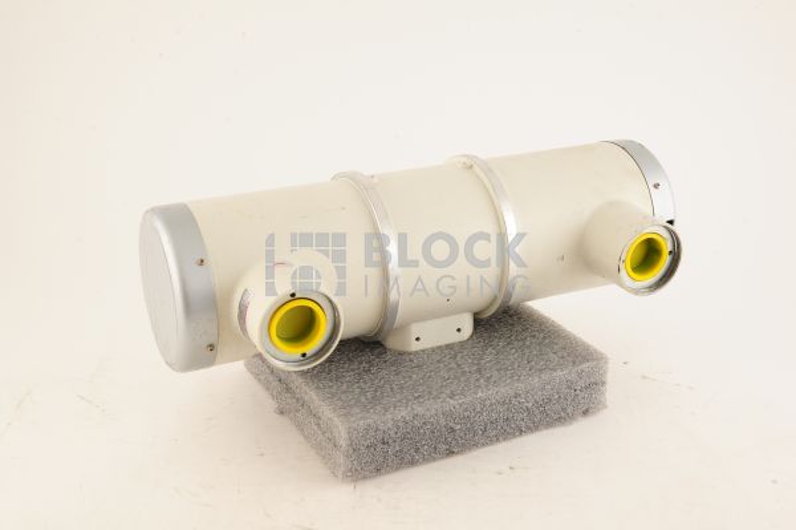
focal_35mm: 50
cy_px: 265
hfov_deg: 39.6
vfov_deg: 26.9
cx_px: 398
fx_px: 1105
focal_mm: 50
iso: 1600
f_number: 11
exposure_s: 1/125
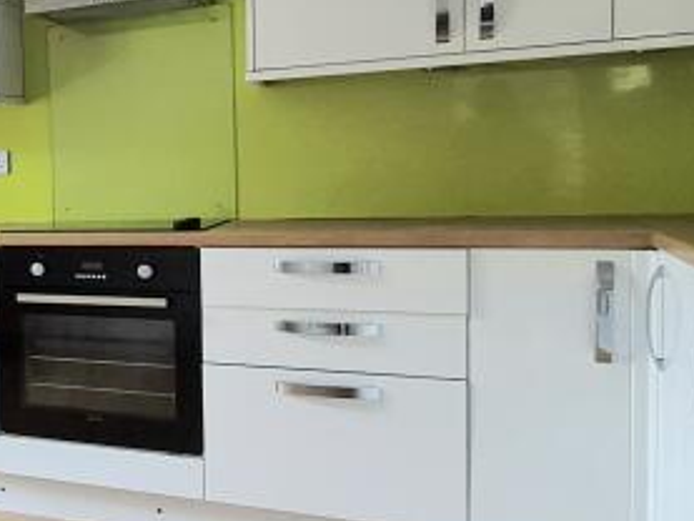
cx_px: -256
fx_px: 963
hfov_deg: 29.7
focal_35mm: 48
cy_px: 228
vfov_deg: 30.3
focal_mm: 1.74
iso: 100
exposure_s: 1/50
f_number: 2.2
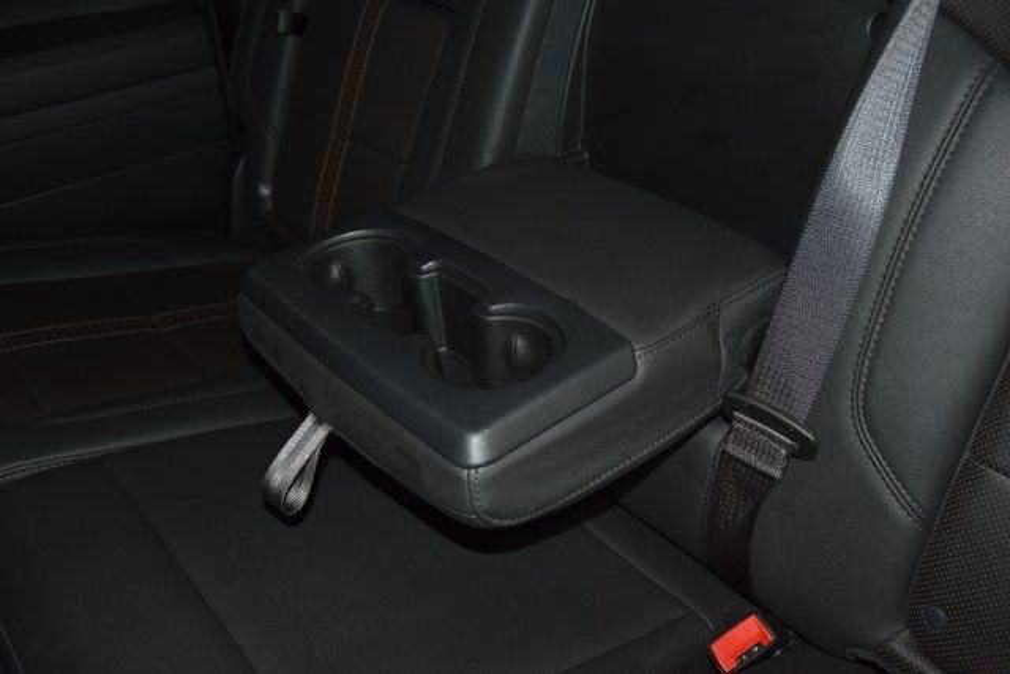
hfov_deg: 53.1
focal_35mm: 36
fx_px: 1010
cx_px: 505
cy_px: 337
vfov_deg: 36.9
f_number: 3.8
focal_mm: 24
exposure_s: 1/125
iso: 1100
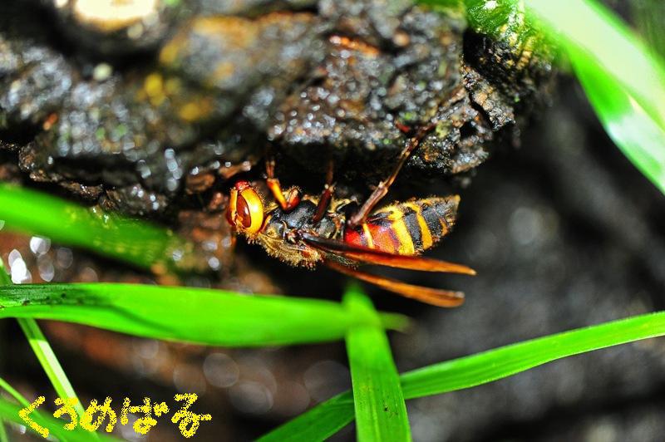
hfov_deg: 19.5
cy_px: 221
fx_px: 1938
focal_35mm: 105
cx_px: 332
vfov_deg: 13.0
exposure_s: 1/250
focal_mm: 105
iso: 1600
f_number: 3.3
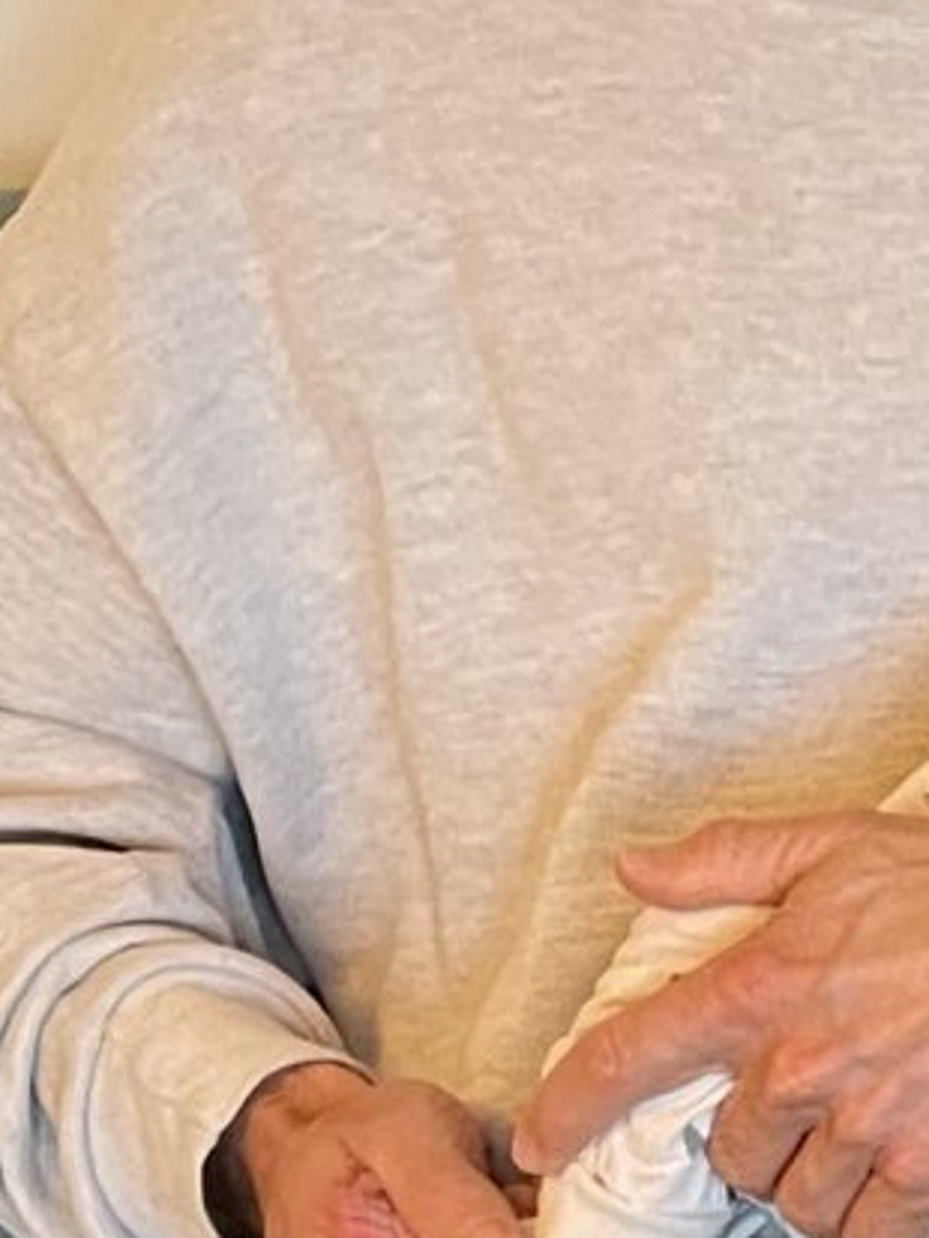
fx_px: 5758
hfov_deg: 8.9
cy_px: 1457
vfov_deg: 12.0
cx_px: 1489
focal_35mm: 161
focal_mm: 4.2
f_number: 1.6
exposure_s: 1/50
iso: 400
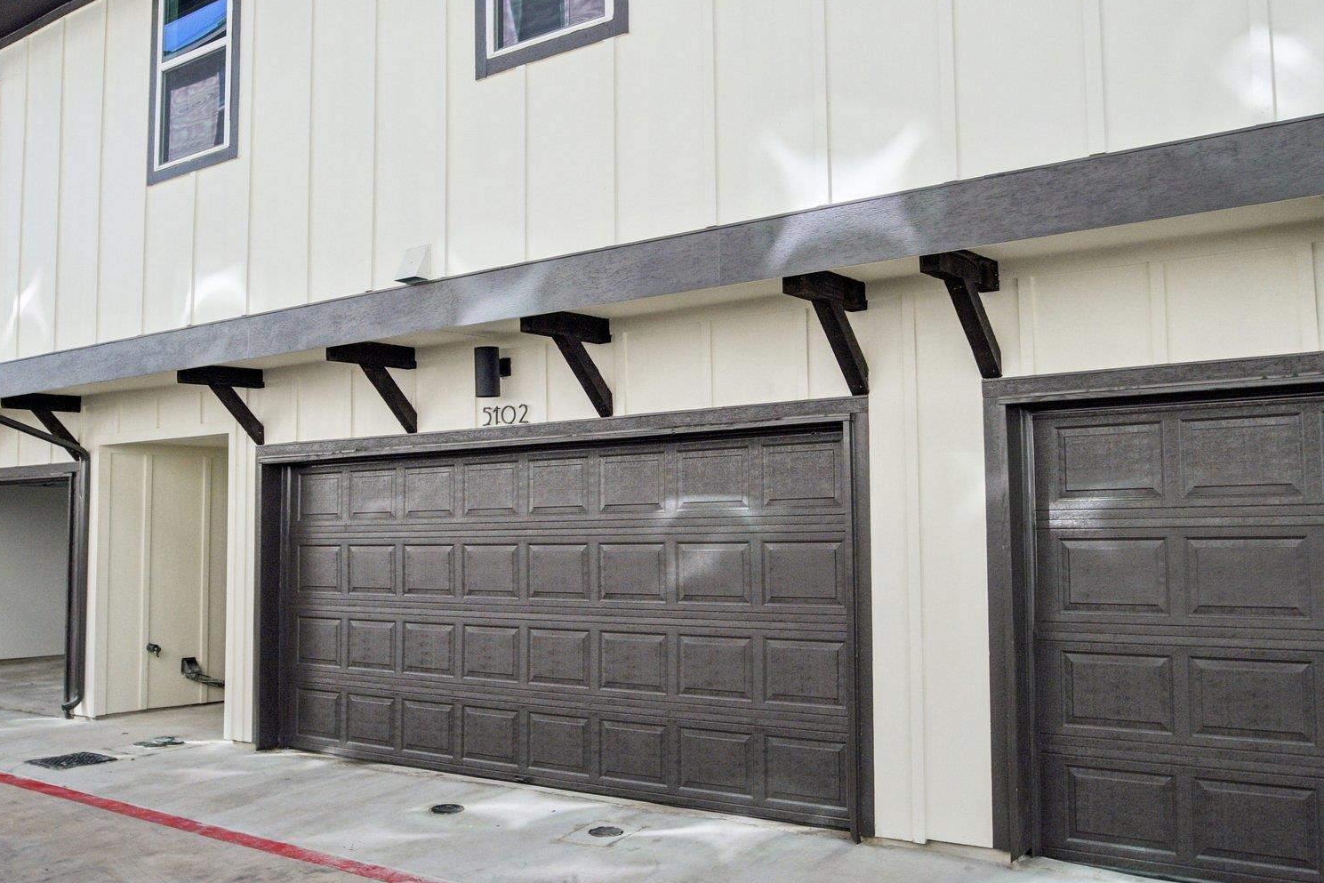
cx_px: 620
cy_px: 387
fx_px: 1214
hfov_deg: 57.2
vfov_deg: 39.9
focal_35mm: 33
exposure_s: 1/800
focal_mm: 16
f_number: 8
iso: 400
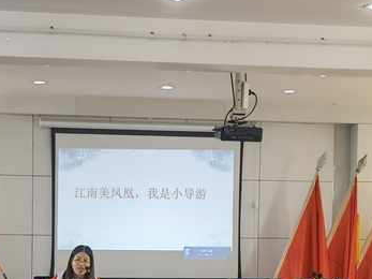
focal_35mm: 90
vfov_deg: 16.1
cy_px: 267
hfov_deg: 21.7
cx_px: 131
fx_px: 967
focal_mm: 6.67
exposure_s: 1/128
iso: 50
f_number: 1.9
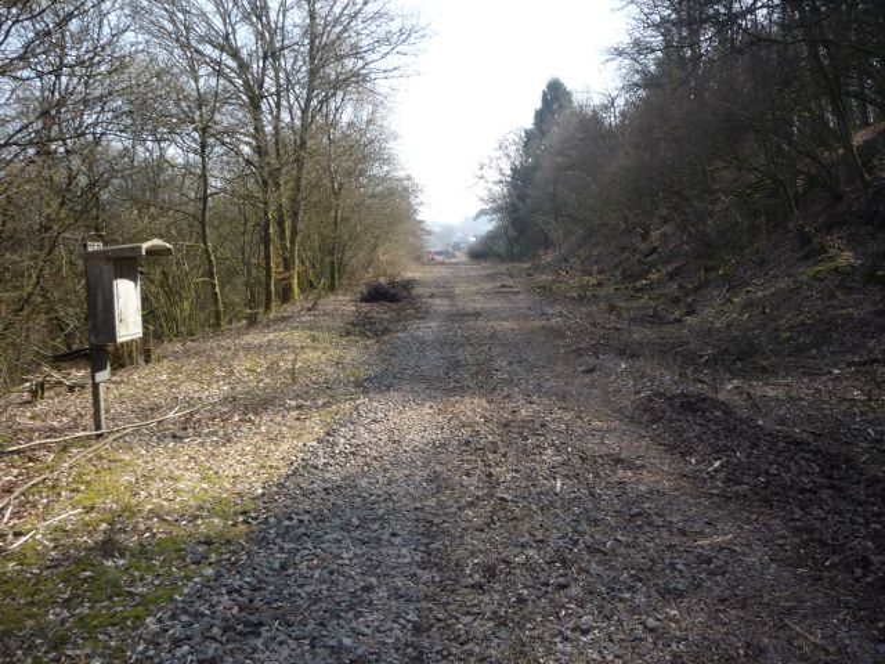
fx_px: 818
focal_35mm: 32
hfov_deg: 56.8
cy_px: 332
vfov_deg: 44.2
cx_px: 442
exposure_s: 1/250
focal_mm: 5.2
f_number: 4
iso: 100
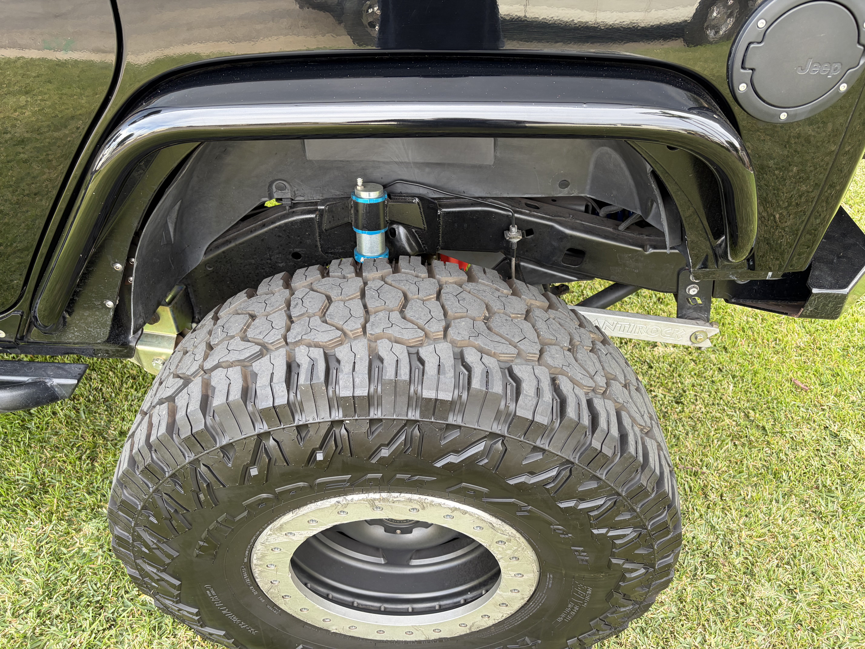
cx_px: 432
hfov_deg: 67.3
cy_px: 324
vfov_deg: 53.1
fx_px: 650
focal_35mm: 26
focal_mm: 5.96
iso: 64
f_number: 1.6
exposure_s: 1/121
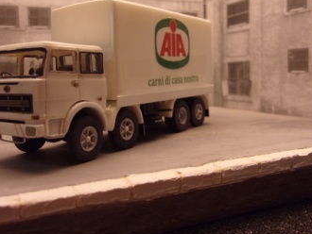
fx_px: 343
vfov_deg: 37.5
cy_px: 87
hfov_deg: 48.8
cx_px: 135
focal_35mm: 38
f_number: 3.9
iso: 257
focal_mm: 5.1
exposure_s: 1/34
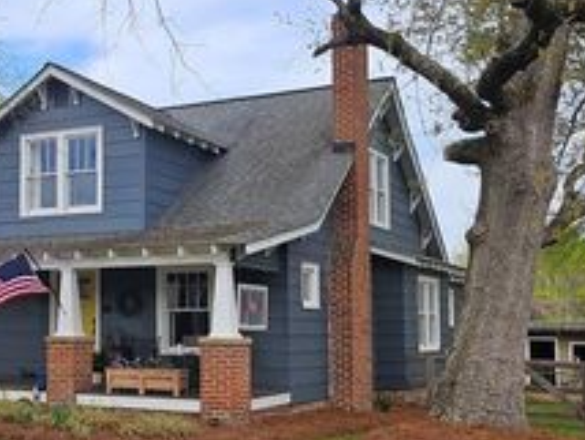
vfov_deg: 26.1
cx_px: 79
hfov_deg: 32.9
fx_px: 947
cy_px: 258
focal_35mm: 56
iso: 50
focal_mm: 5
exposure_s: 1/2094
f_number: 1.8
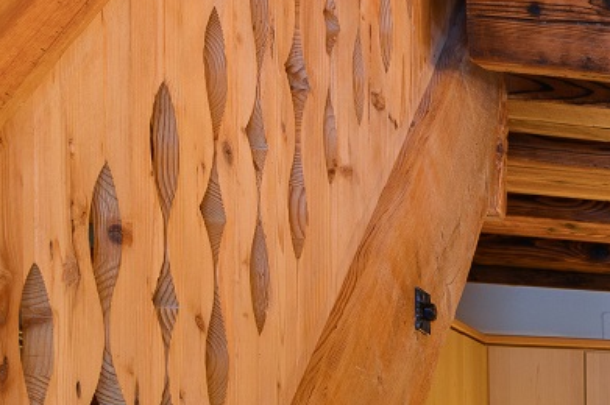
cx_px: 1388
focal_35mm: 86
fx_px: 1456
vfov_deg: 14.9
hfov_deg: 15.5
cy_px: 573
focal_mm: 14
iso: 100
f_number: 6.3
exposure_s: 1/1.67
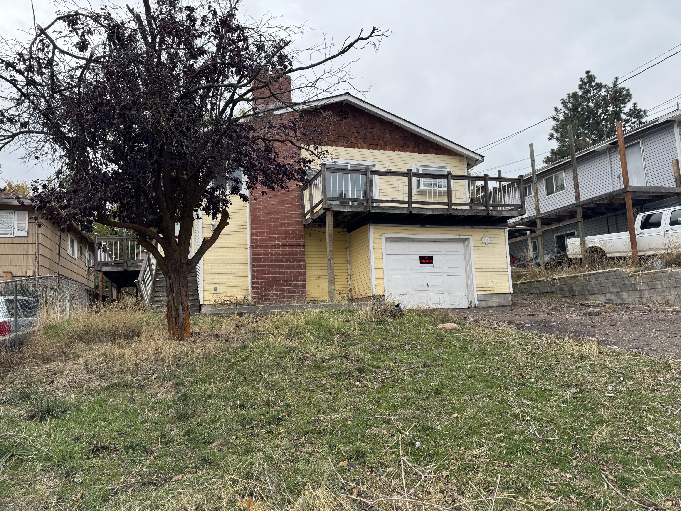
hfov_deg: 71.6
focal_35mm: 24
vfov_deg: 56.8
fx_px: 472
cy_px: 256
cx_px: 340
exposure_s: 1/1395
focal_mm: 6.76
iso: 80
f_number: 1.78
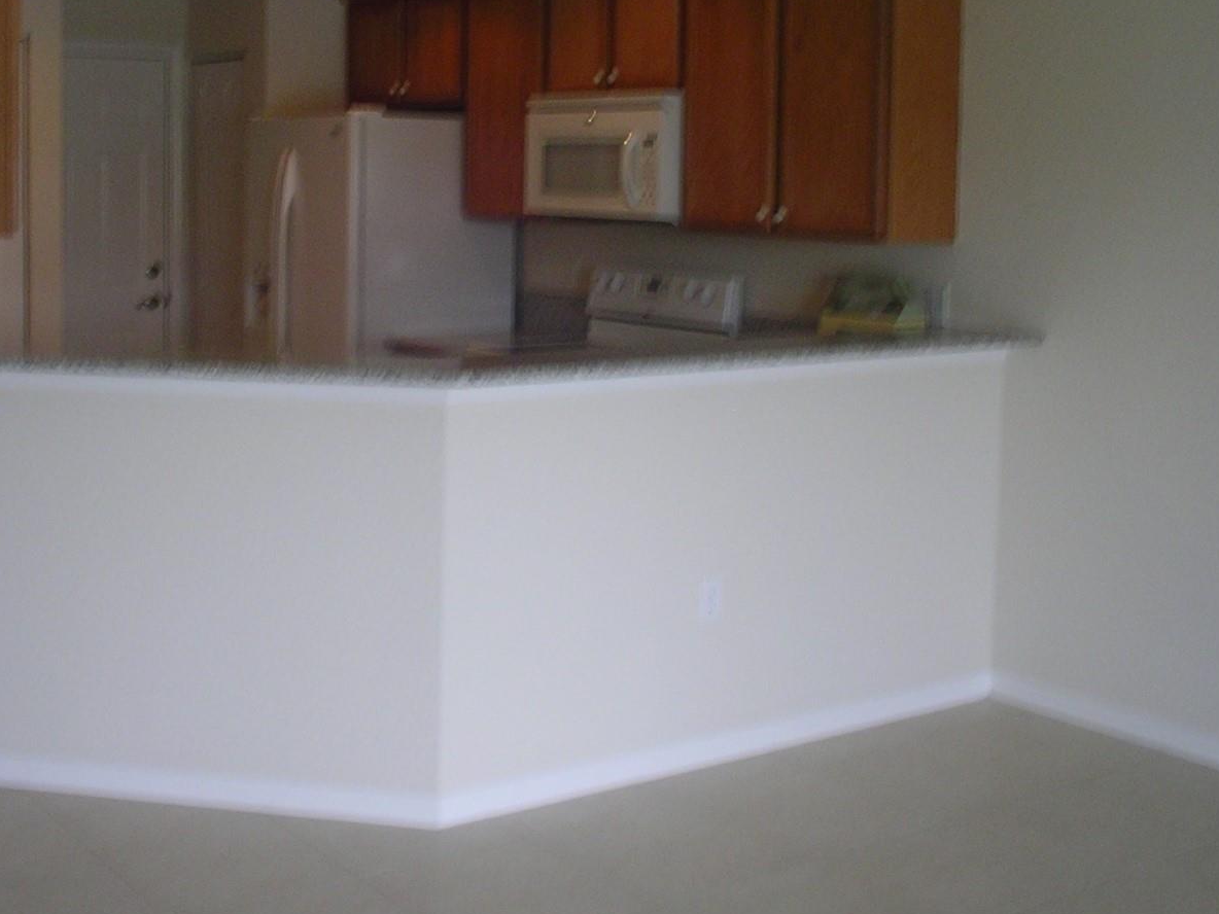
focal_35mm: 50
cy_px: 344
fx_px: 1761
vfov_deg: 29.0
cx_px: 442
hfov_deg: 37.9
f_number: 6.9
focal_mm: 5.7
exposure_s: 1/15
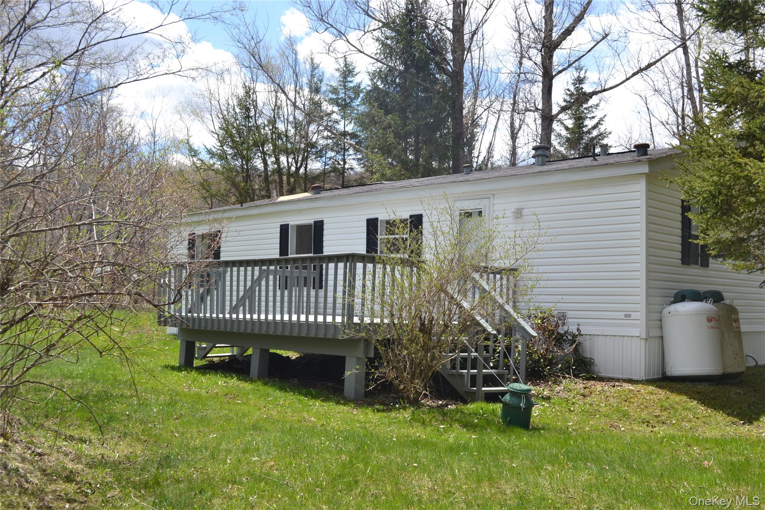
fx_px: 765
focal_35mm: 36
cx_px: 382
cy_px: 255
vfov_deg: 36.9
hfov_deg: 53.1
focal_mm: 24
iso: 100
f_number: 7.1
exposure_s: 1/160
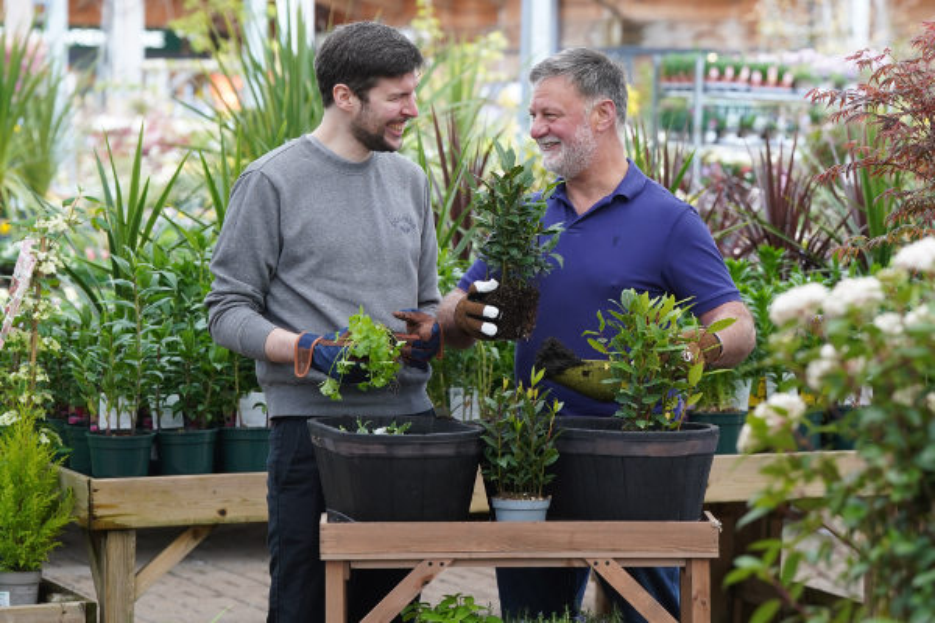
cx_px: 468
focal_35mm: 111
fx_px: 2883
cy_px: 312
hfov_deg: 18.4
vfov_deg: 12.3
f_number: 5
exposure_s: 1/160
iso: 1000
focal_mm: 111
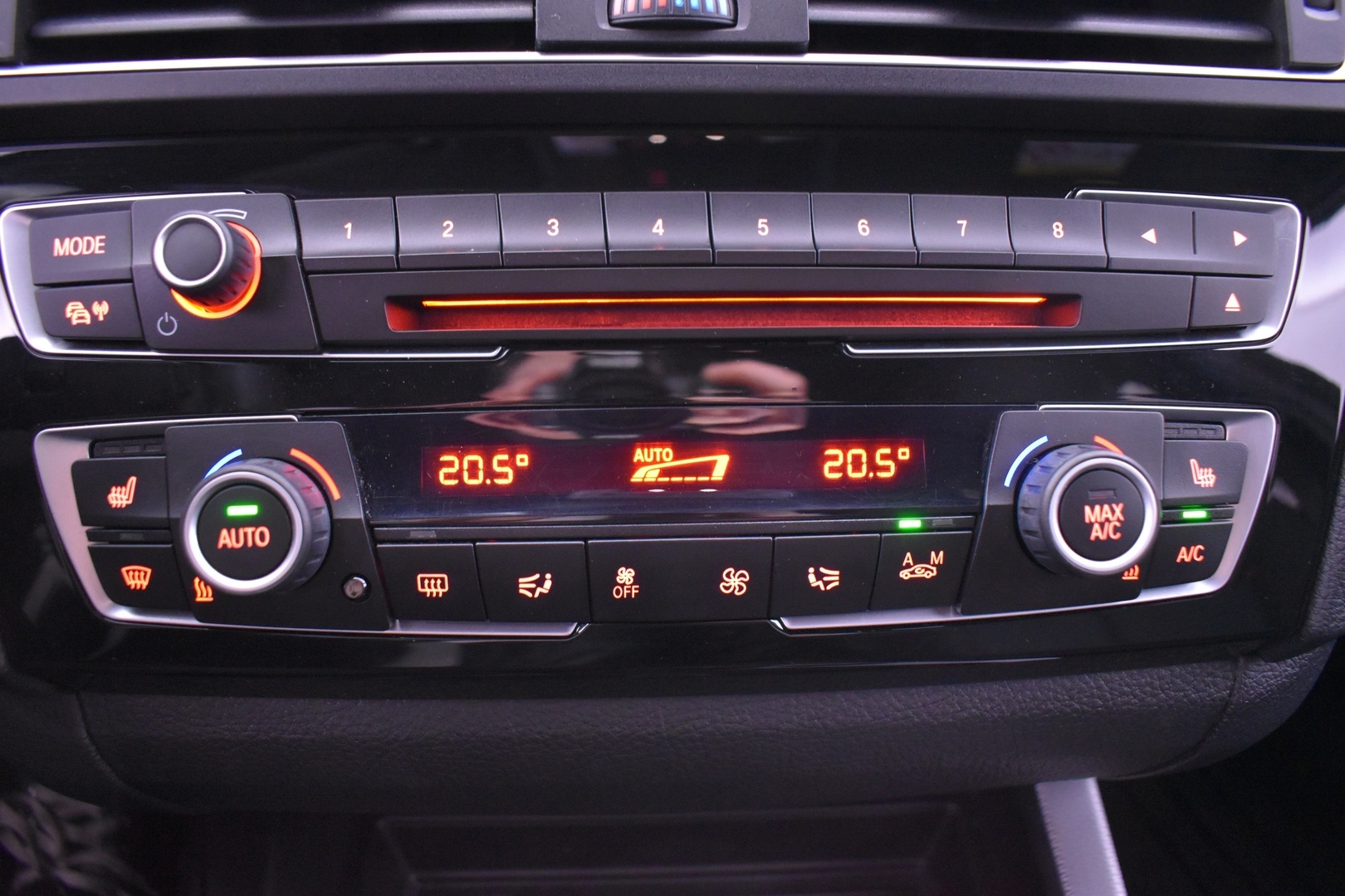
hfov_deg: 67.4
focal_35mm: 27
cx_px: 672
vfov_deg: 47.9
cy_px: 448
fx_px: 1009
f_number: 3.5
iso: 3200
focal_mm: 18
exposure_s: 1/8
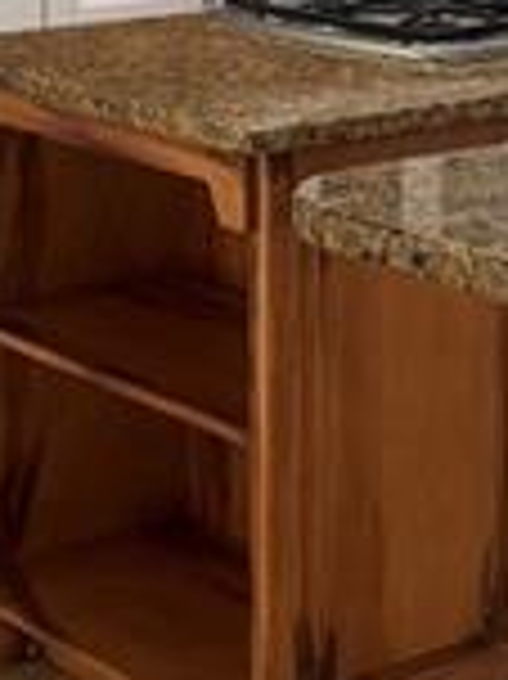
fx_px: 2391
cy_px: 32
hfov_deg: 12.0
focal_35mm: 122
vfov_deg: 15.9
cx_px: 454
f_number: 1.78
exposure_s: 1/120
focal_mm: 6.76
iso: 200
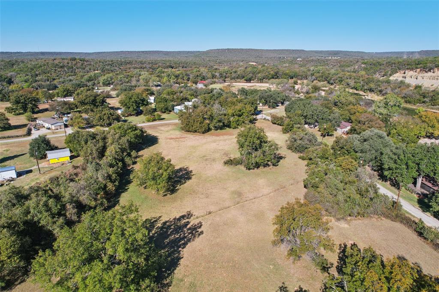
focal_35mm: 22
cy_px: 146
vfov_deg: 57.2
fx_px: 268
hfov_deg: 78.6
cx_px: 220
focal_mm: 8.4
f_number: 2.8
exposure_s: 1/2000
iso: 120
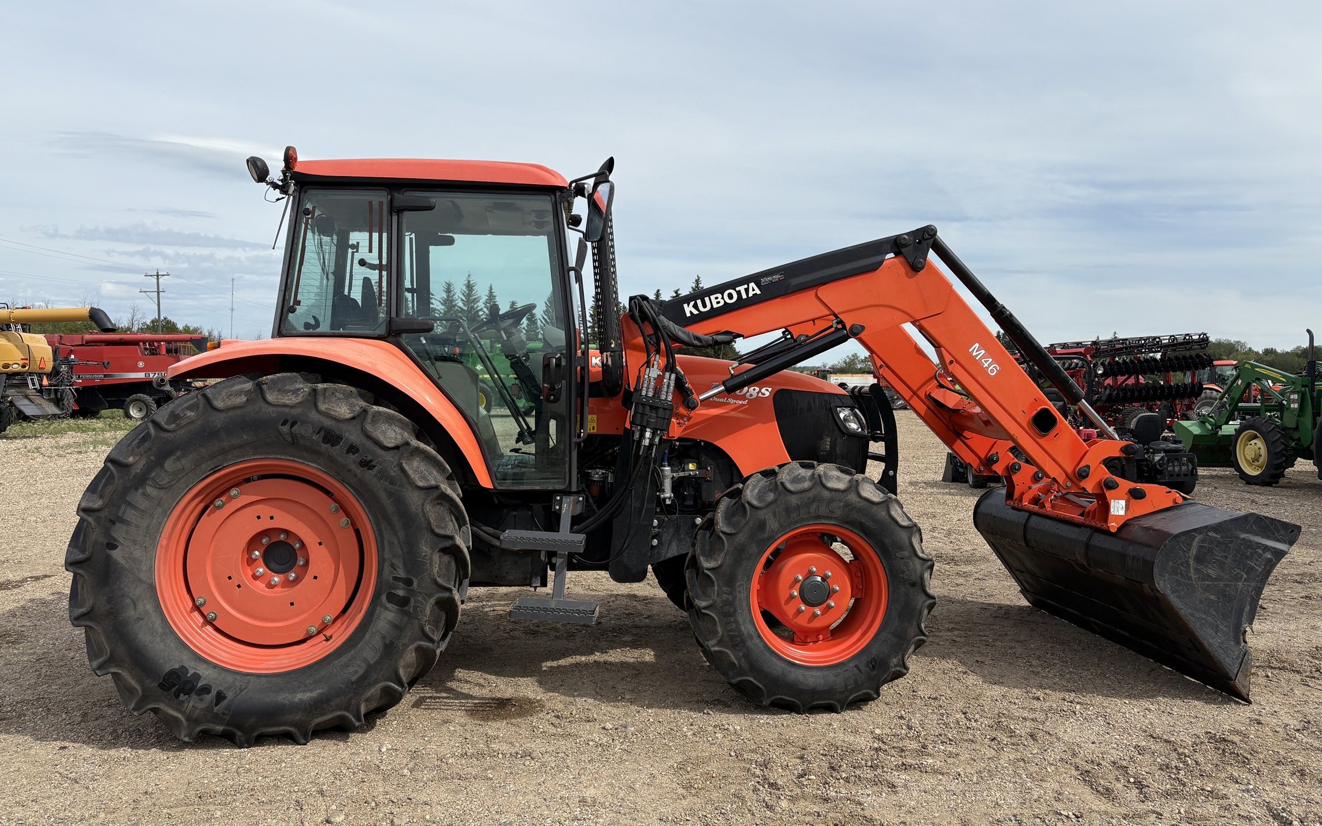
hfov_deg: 66.5
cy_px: 368
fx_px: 1009
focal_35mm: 28
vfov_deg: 44.5
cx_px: 654
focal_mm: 5.96
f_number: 1.6
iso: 50
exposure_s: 1/3831
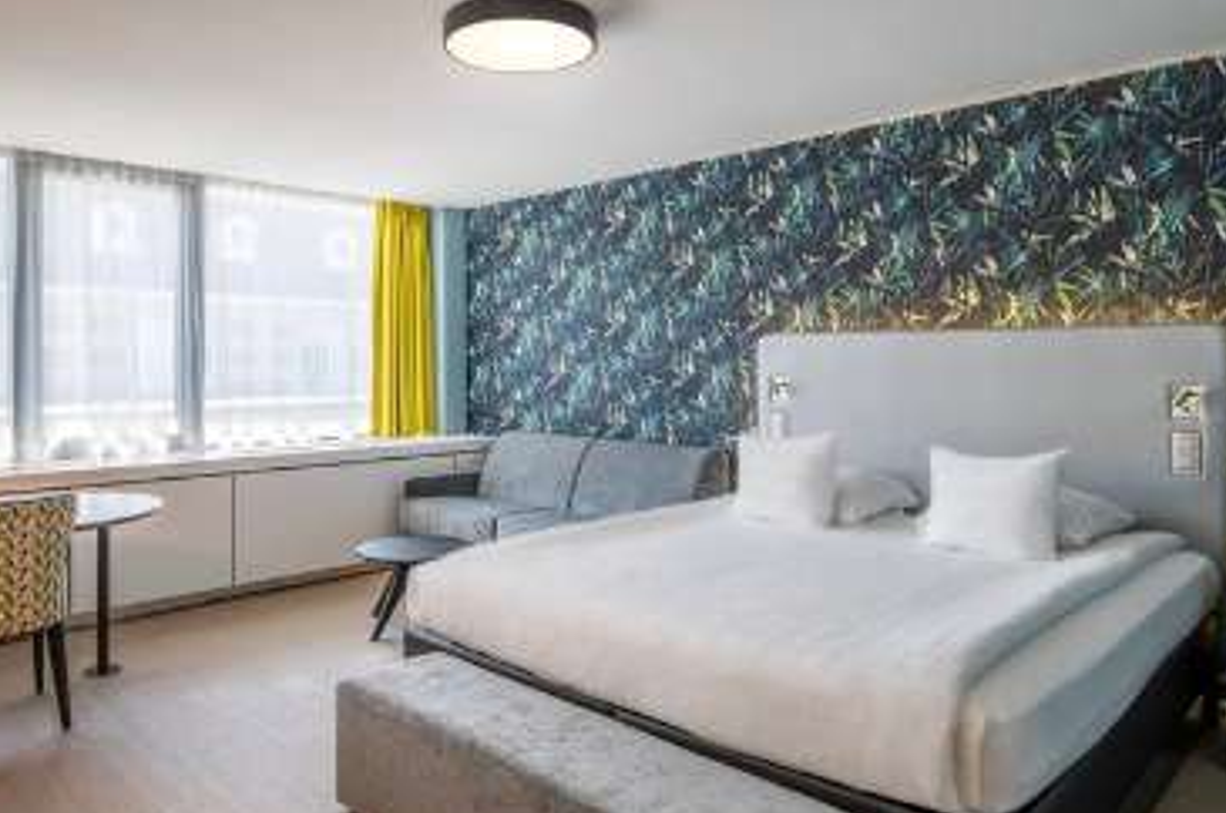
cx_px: 554
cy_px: 479
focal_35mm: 25
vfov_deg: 50.9
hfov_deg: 71.4
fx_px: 850
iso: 100
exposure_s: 1/13
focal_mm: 19
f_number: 10
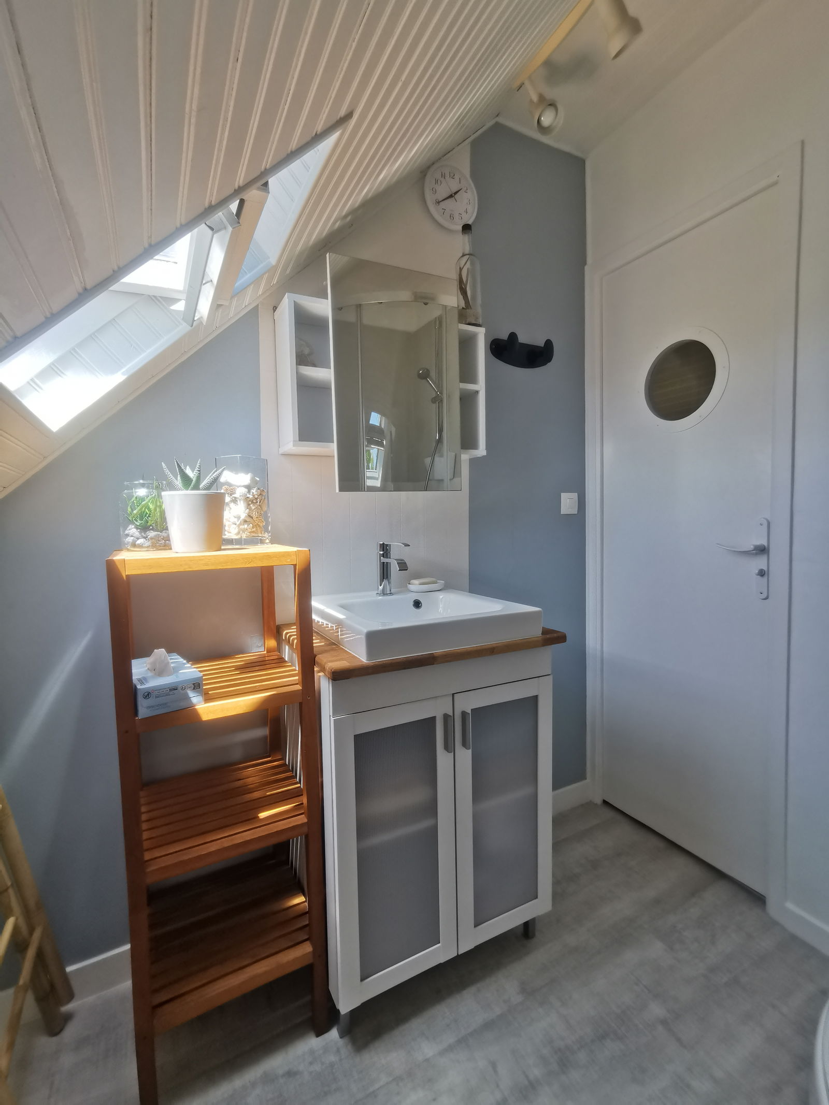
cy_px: 552
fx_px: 511
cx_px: 414
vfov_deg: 94.5
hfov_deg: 78.1
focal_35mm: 16
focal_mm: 2.35
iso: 50
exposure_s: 1/99.9
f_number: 2.2
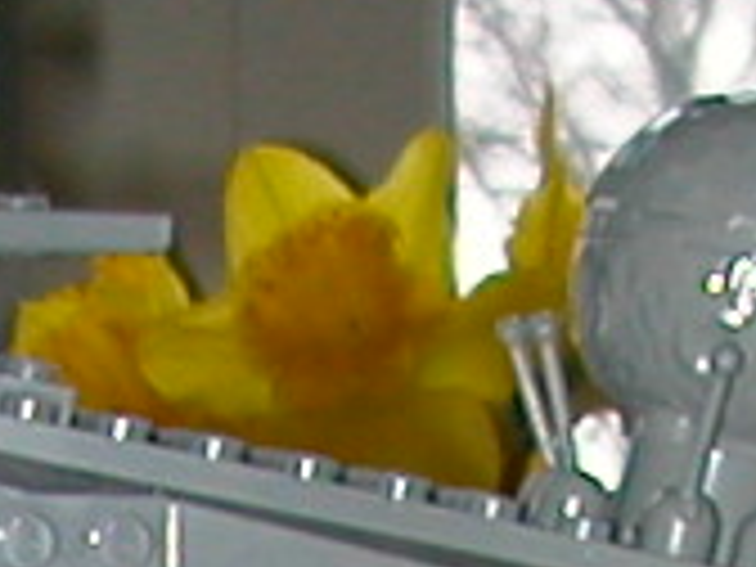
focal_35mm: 282
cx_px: -27
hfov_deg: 7.0
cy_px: 1948
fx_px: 6159
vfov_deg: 4.9
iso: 100
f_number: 2.7
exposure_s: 1/59.9
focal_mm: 5.6
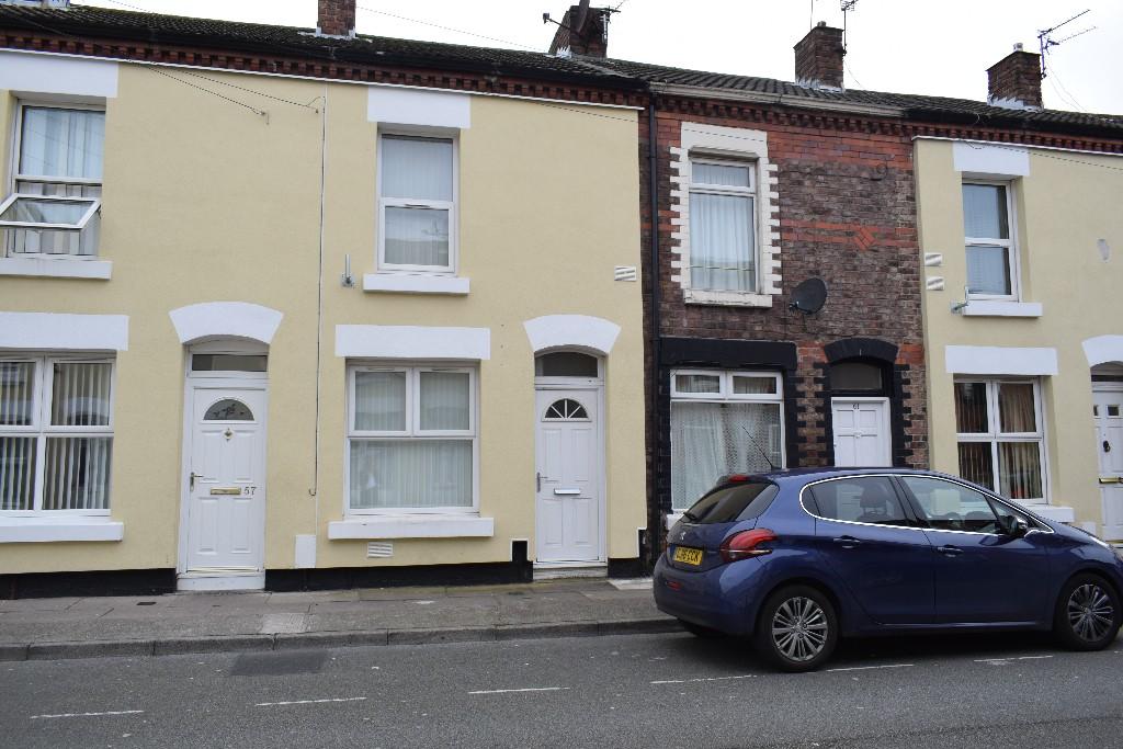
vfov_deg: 47.9
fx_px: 842
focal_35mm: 27
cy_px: 374
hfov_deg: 67.4
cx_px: 562
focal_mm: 18
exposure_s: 1/250
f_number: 8
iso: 400
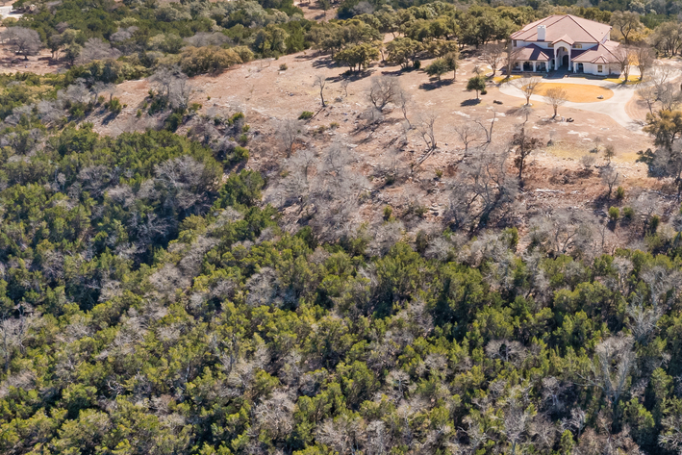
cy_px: 181
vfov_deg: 21.2
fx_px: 1213
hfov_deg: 29.6
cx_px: 663
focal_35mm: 64
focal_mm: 10.26
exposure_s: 1/500
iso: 100
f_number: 5.6
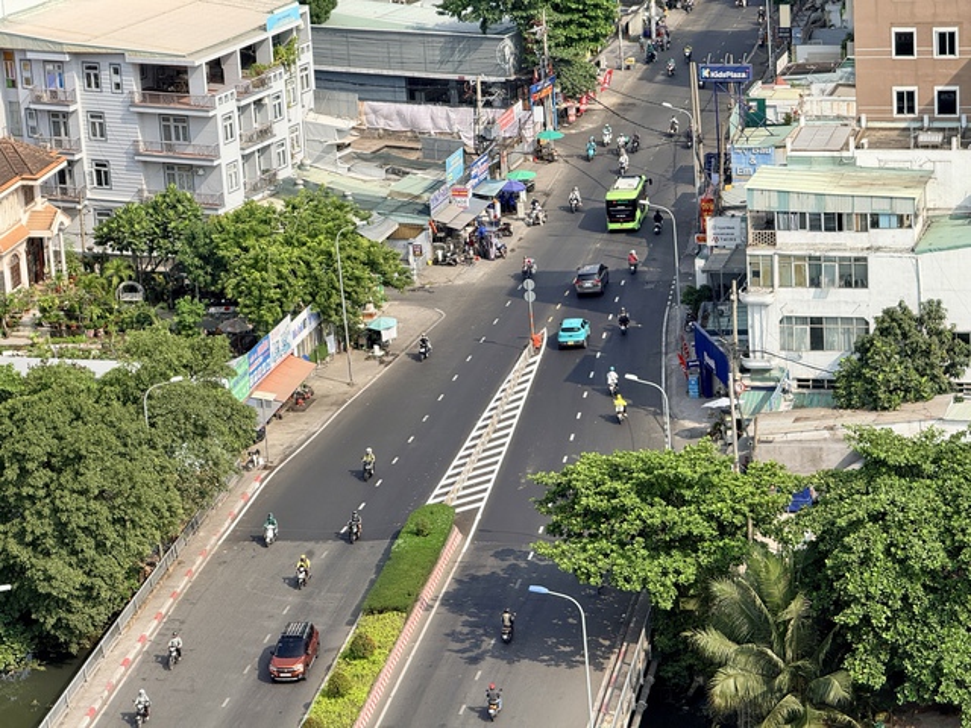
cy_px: 364
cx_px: 486
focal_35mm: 120
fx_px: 3366
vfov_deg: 12.3
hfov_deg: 16.4
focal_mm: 15.66
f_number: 2.8
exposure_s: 1/1167
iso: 50
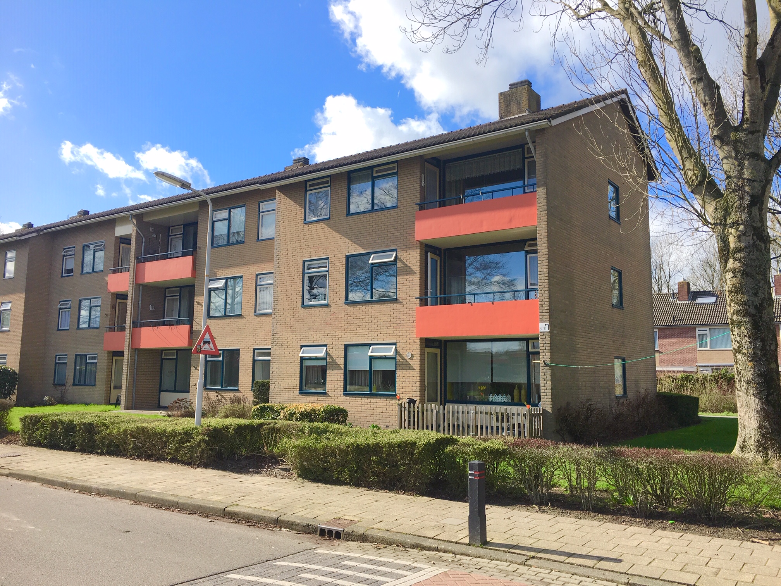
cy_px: 293
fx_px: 654
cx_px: 390
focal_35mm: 29
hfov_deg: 61.7
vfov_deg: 48.2
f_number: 2.2
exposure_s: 1/1026
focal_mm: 4.15
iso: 25
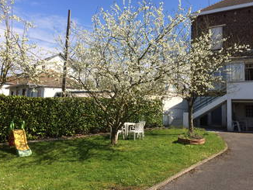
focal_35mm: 32
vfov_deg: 44.2
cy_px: 90
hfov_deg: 56.8
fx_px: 234
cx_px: 131
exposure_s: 1/2160
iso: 32
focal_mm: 4.15
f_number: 2.2
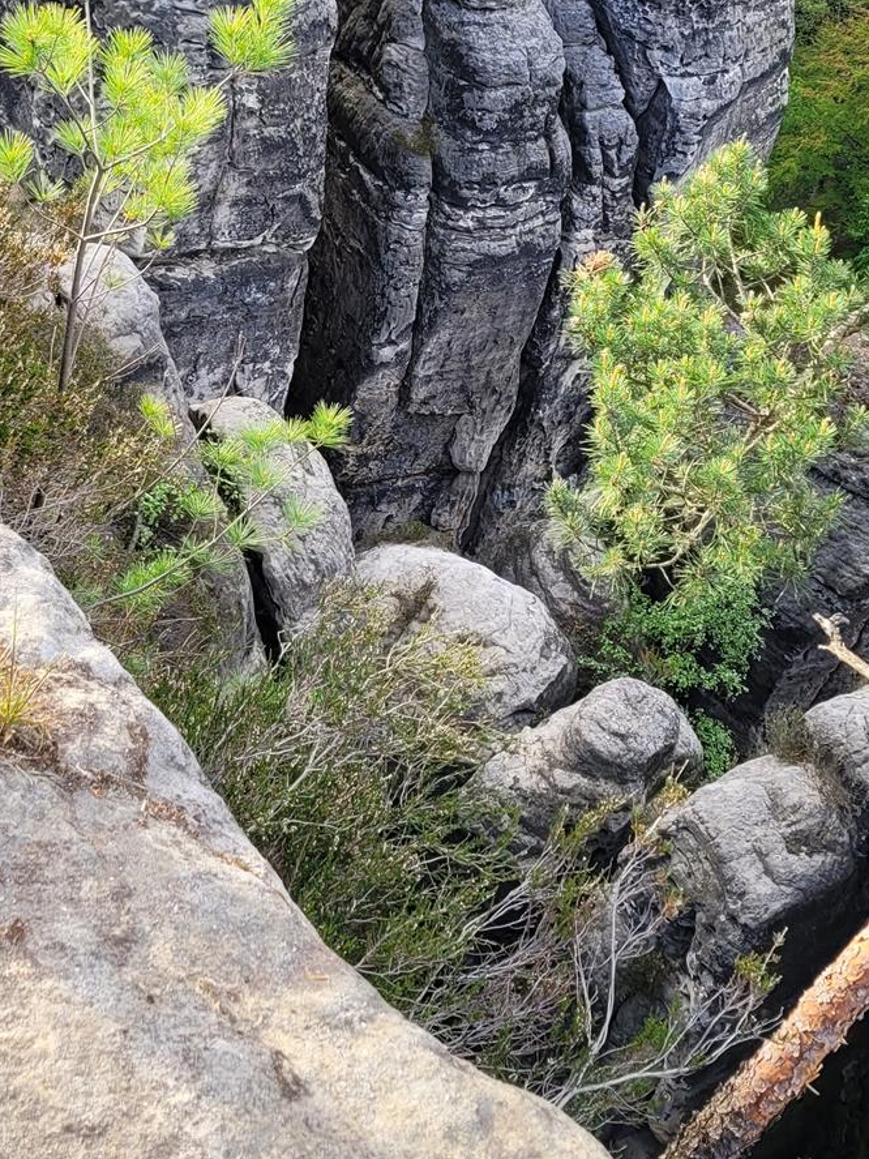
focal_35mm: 59
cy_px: 296
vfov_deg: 32.1
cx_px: 330
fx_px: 1975
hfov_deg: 24.8
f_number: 1.8
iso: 40
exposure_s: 1/214
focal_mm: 5.4
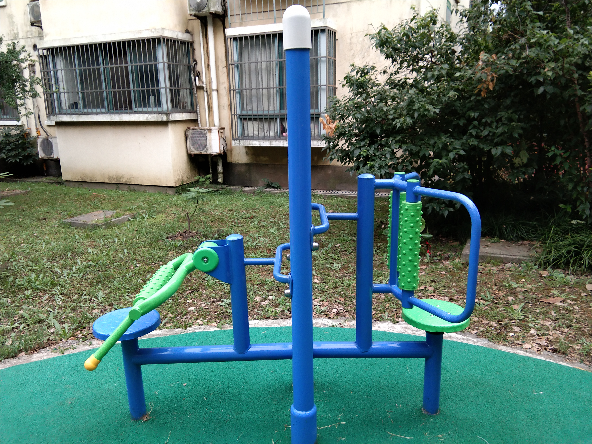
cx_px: 296
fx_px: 530
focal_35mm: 31
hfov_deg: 58.4
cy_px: 222
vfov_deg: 45.4
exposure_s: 1/50
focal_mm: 3.69
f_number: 2.2
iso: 160
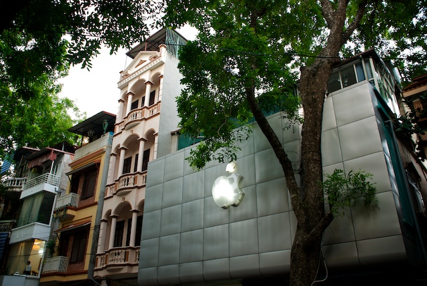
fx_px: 356
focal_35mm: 30
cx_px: 214
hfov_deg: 61.9
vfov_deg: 43.7
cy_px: 143
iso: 280
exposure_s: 1/30
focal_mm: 20
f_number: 3.8
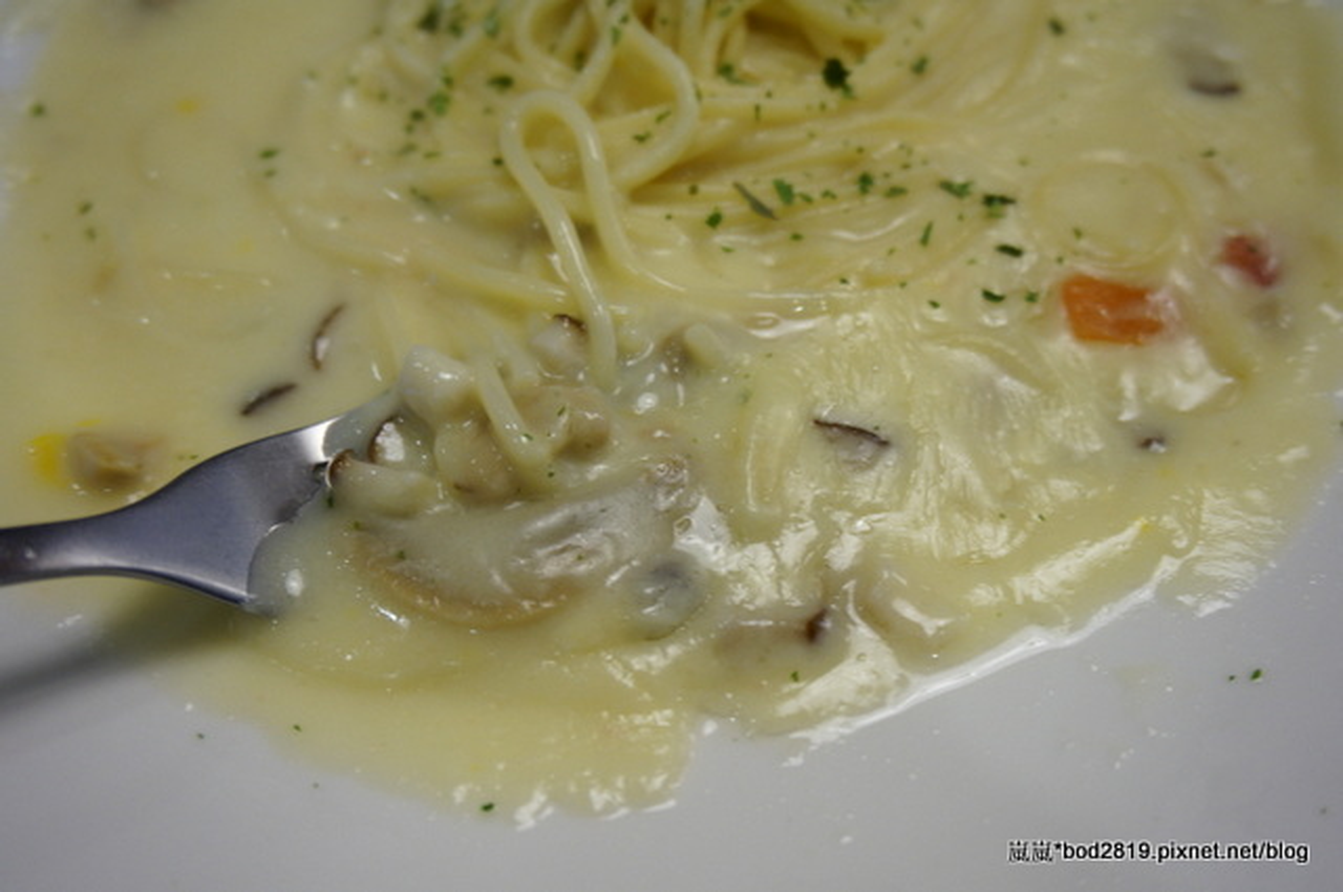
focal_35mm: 36
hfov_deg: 53.2
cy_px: 446
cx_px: 672
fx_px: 1341
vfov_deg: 36.8
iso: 320
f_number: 4.5
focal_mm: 24
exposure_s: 1/60
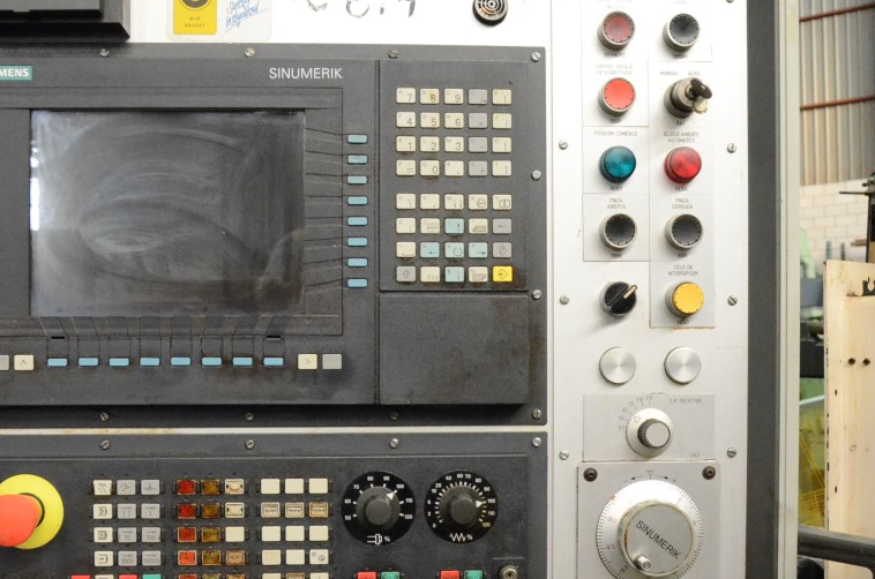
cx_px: 428
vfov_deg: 31.0
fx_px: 1043
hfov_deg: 45.5
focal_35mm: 43
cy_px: 345
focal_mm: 20
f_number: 5.6
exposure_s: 1/125
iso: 6400
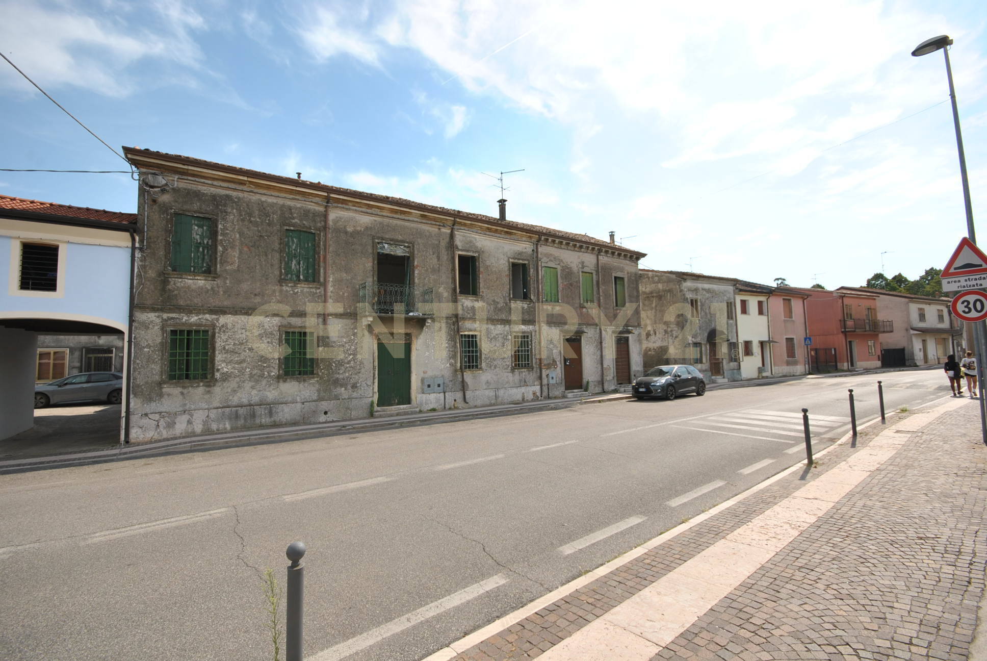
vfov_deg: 77.5
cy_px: 330
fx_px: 412
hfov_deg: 100.3
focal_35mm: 15
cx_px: 494
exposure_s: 1/250
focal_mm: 10
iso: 100
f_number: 8
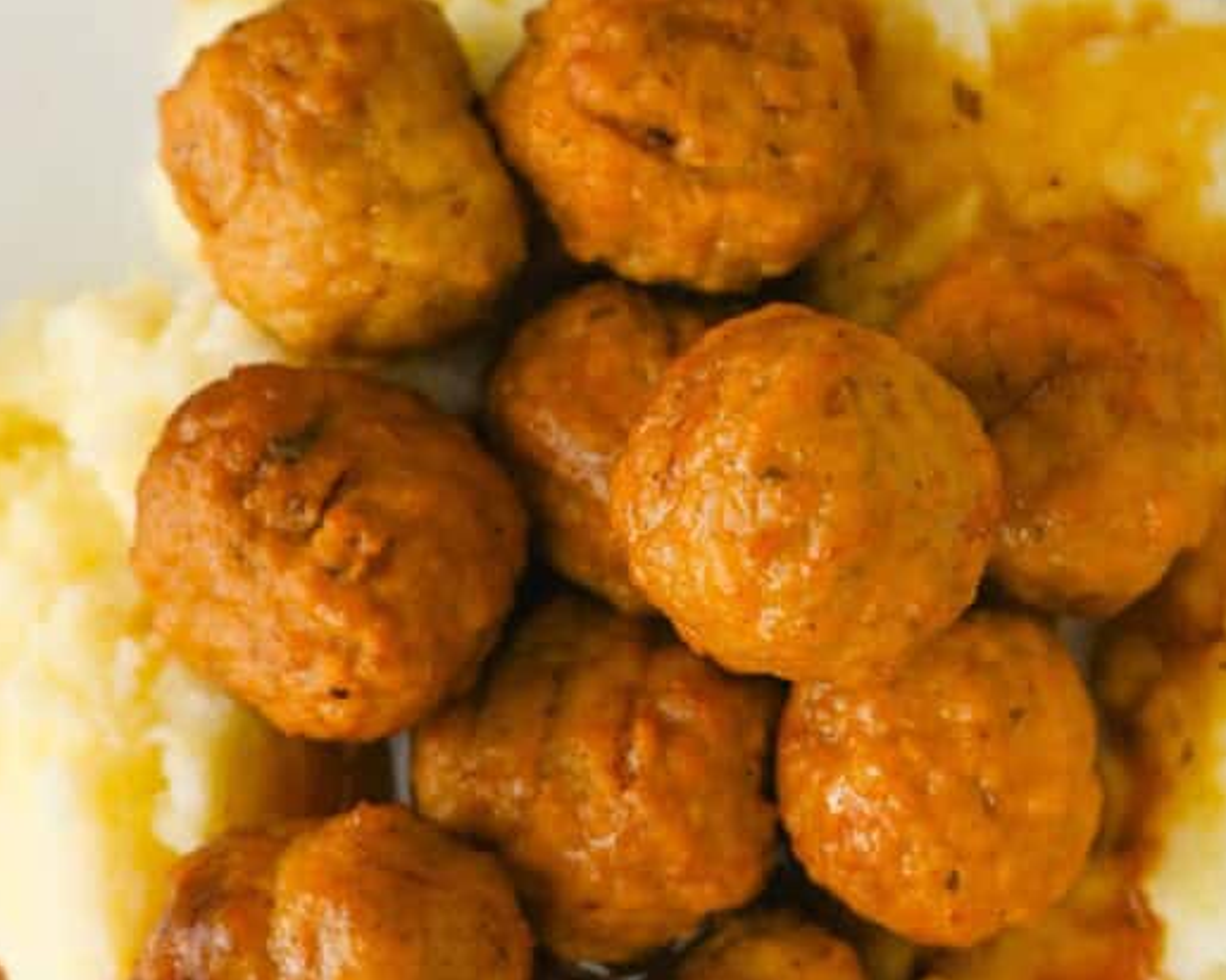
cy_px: 338
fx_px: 3810
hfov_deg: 18.2
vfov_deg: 14.6
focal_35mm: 105
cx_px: 819
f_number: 4.5
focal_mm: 50
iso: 125
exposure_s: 1/80
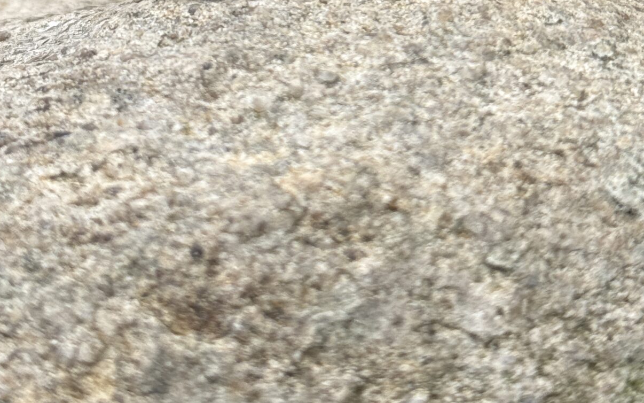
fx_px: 1896
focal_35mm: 108
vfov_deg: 11.7
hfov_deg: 19.3
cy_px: -177
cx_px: 337
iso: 80
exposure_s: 1/1484
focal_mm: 6.76
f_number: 1.78
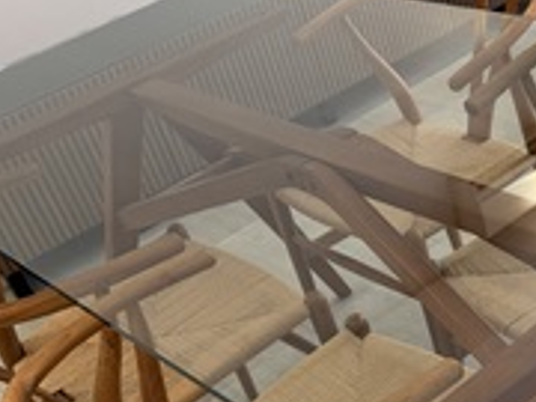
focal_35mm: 61
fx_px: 945
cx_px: 484
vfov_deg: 23.3
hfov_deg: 30.3
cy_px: 380
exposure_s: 1/60
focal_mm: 6.76
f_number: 1.78
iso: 250
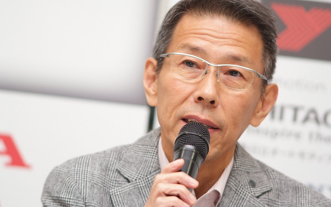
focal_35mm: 276
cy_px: 100
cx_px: 166
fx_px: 2490
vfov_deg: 4.8
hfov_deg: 7.6
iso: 400
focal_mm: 180
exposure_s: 1/250
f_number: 2.8
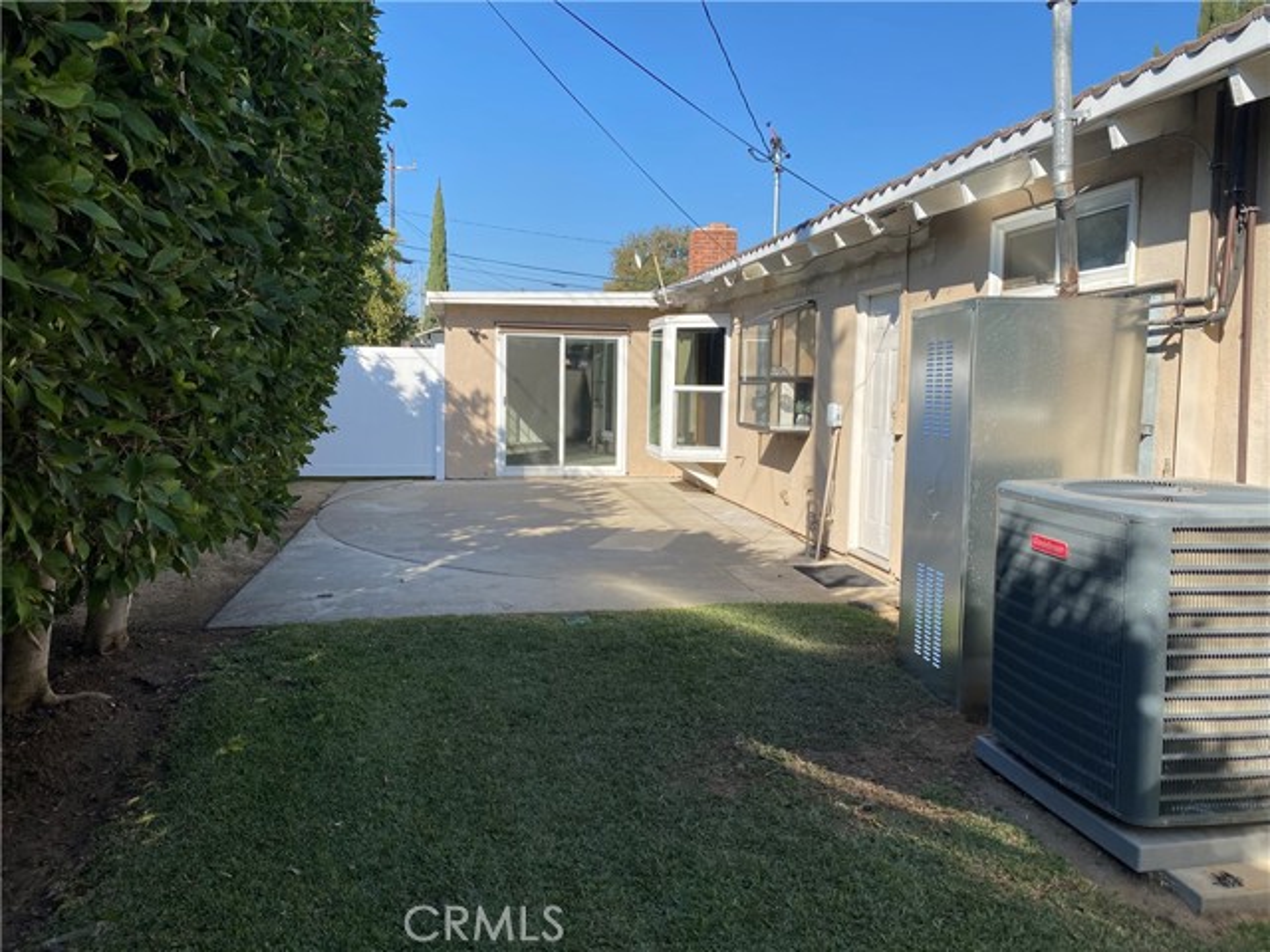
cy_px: 476
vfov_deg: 53.1
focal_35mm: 26
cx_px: 635
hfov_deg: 67.3
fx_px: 954
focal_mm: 4.25
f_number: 1.8
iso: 32
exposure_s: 1/2105
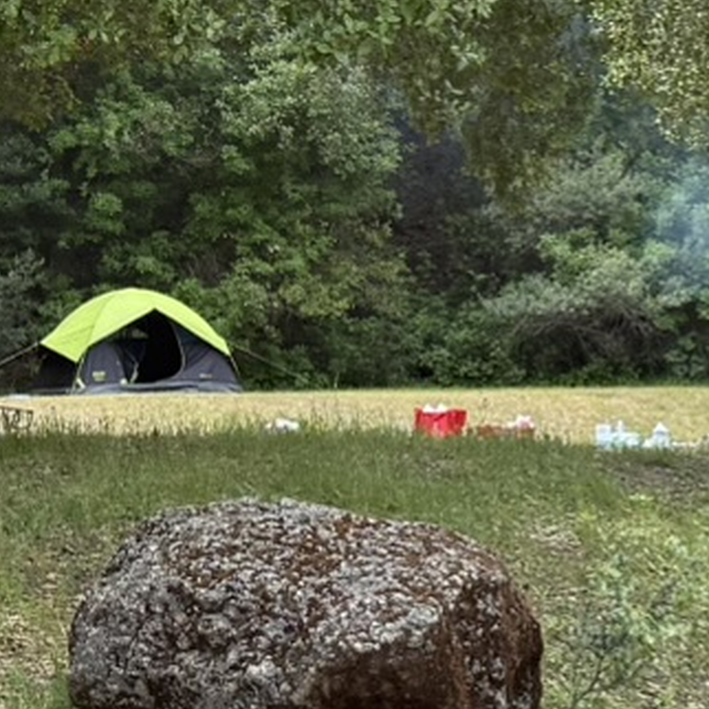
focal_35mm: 135
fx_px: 3128
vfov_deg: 12.8
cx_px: 92
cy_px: -9
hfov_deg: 12.8
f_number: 1.78
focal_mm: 6.76
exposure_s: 1/1410
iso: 100
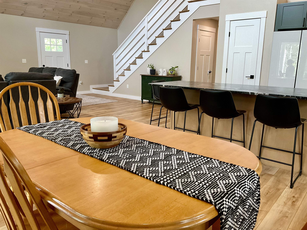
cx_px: 154
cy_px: 115
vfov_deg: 48.2
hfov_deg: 61.7
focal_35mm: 29
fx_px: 257
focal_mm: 3
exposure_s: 1/60
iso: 100
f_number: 1.8
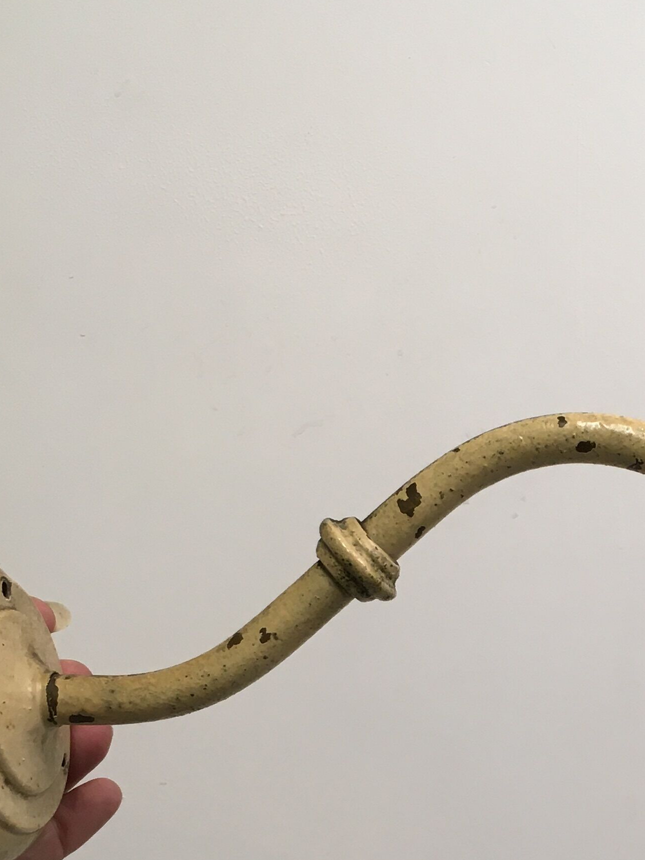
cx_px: 642
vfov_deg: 27.0
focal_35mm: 68
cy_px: 859
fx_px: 1689
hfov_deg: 20.9
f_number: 2.2
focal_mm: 4.15
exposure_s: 1/33
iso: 25
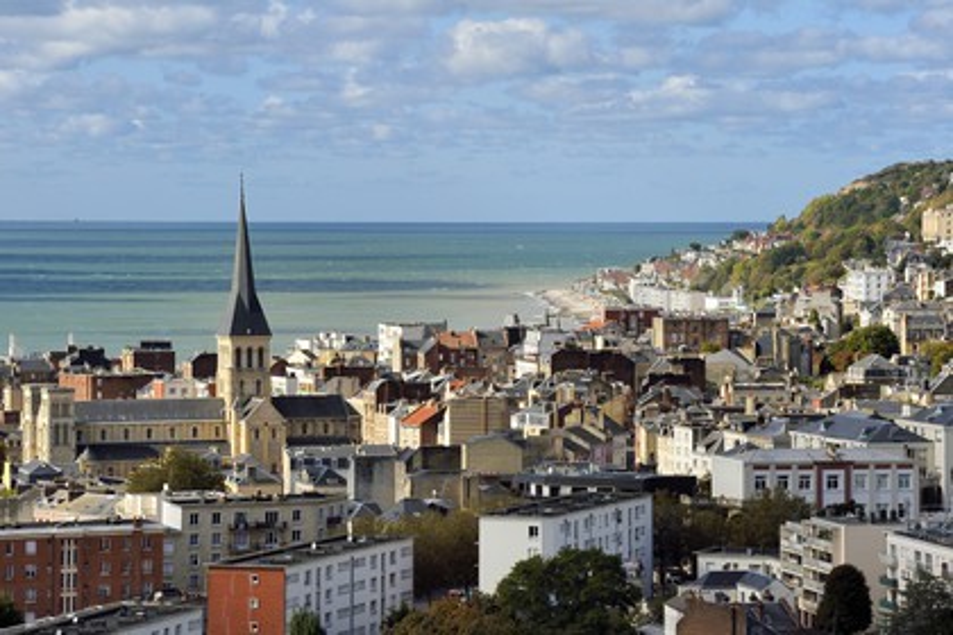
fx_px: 3971
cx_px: 476
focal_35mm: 150
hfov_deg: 13.7
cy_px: 318
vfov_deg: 9.1
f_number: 13
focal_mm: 150
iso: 200
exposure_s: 1/250
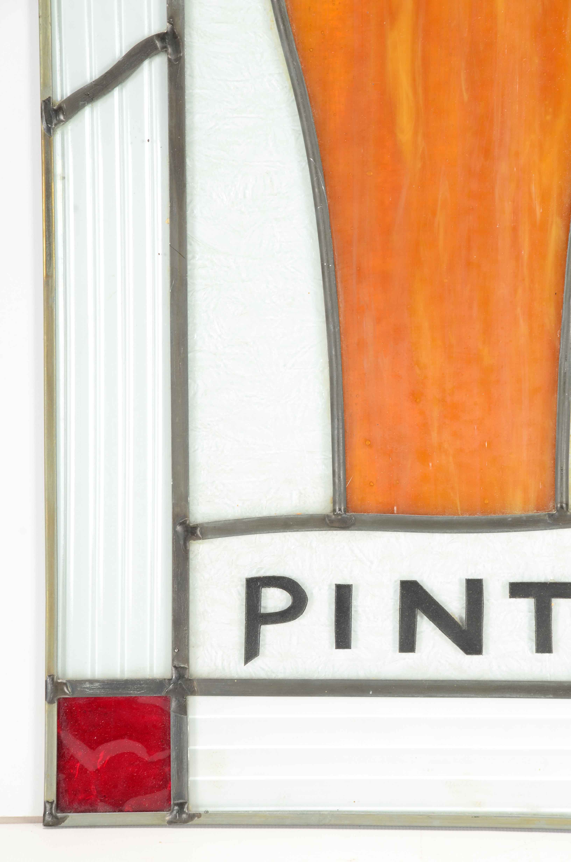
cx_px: 286
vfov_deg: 13.1
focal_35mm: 158
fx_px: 3764
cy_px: 431
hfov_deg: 8.7
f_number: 11
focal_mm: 105
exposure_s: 1/160
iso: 200
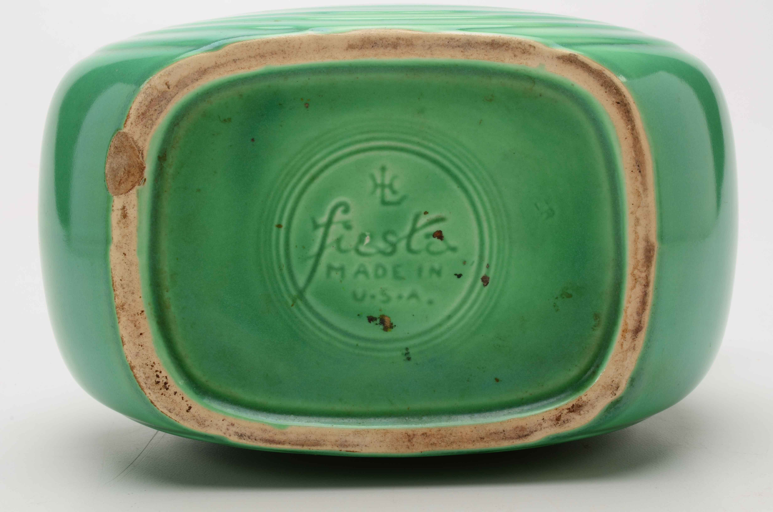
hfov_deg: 32.0
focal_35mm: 63
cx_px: 386
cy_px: 256
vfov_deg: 21.5
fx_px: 1350
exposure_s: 1/160
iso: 100
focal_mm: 42
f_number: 25
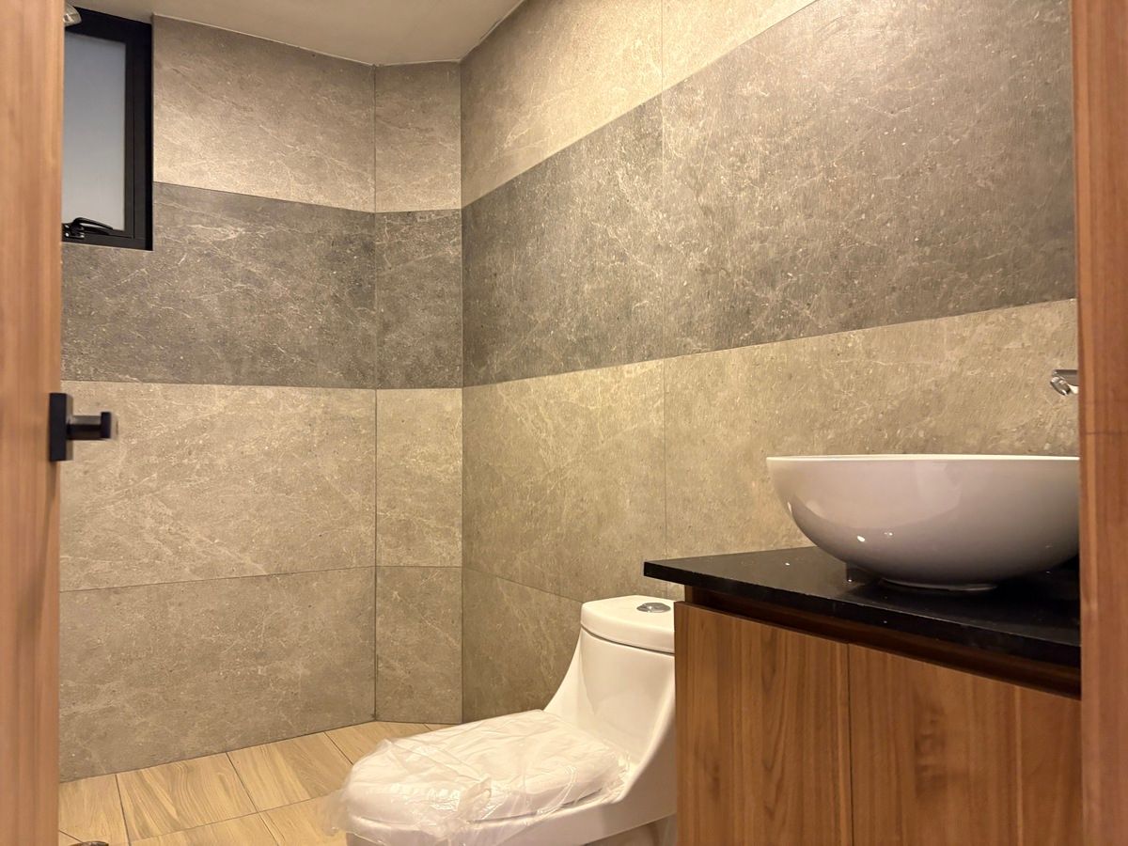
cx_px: 564
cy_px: 423
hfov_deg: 67.3
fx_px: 847
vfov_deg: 53.1
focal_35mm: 26
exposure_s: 1/60
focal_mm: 5.96
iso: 320
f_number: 1.6
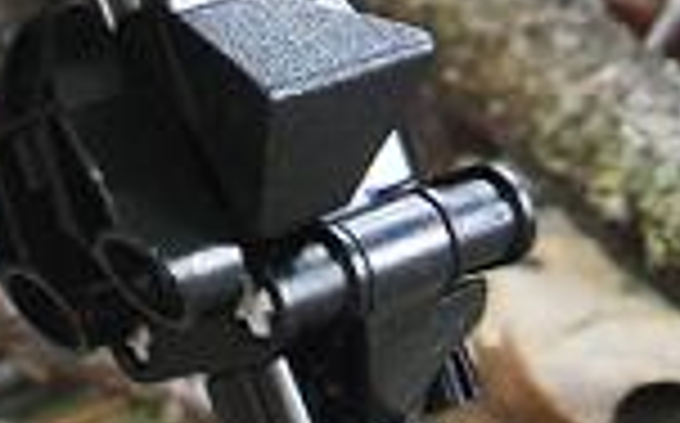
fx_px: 2666
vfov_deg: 7.9
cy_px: -824
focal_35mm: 144
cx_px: -160
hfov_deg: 14.1
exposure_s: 1/30
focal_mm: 6.2
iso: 200
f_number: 2.8
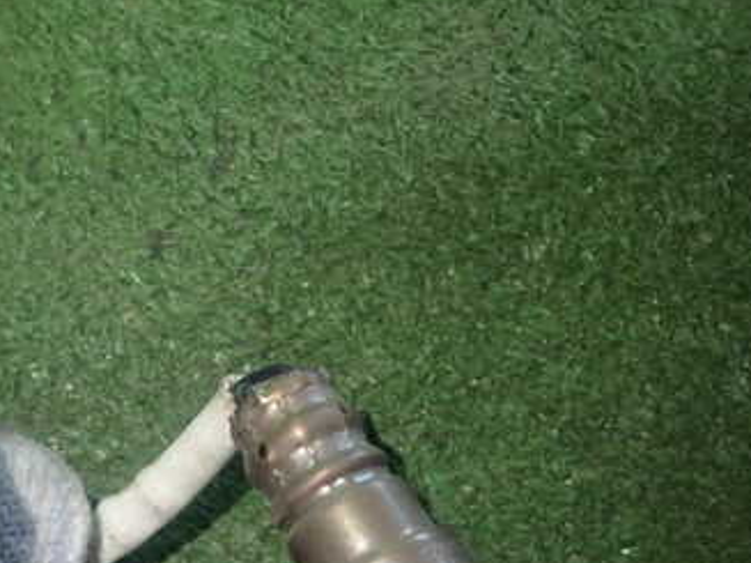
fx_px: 1193
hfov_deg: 33.6
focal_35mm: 55
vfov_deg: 25.8
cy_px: 489
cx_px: 115
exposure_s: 1/30
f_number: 2.3
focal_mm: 5.4
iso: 200
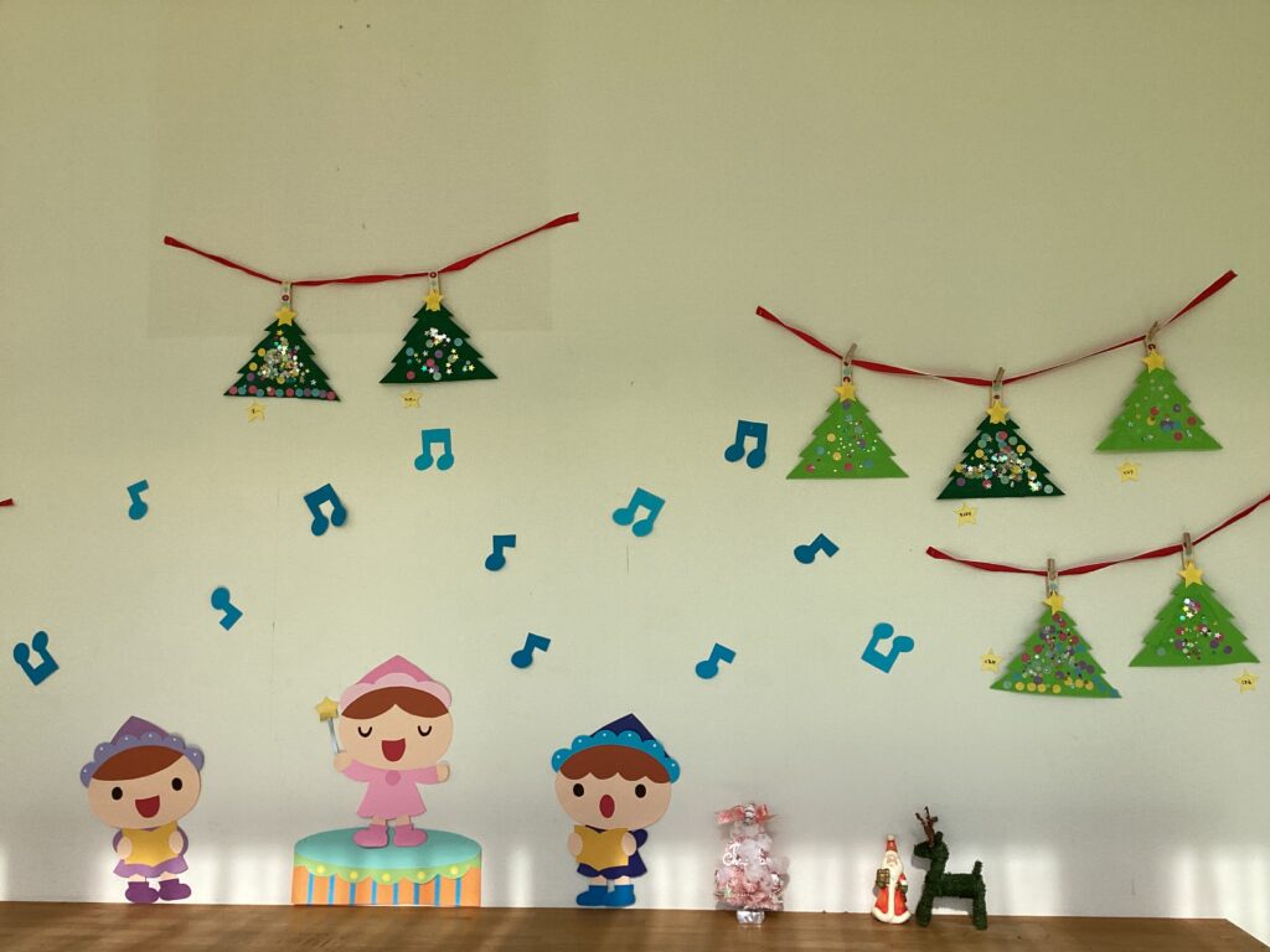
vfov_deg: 45.4
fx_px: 1137
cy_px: 476
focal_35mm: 31
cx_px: 635
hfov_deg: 58.4
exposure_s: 1/460
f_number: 2.4
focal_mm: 3.3
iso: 25
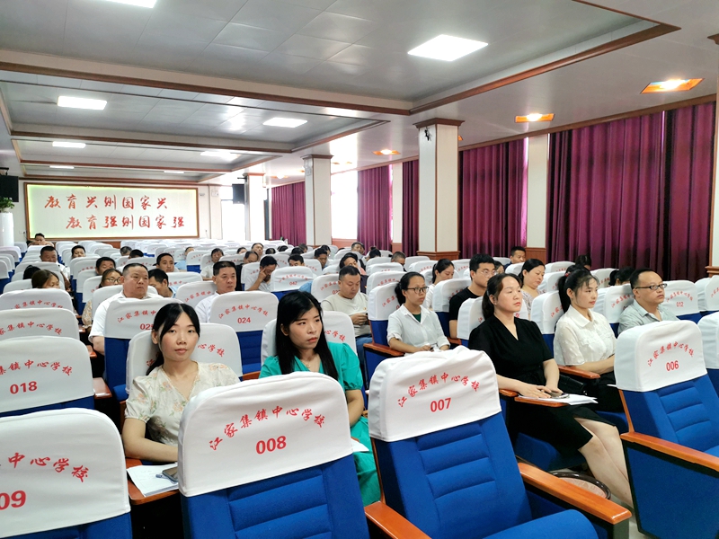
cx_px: 360
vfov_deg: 51.4
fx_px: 561
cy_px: 270
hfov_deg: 65.3
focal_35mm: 27
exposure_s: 1/100
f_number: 1.8
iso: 125
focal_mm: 5.58
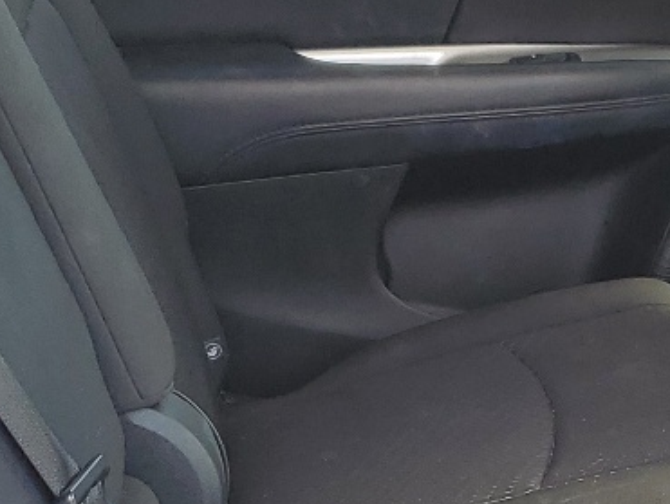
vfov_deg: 12.9
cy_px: 600
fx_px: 2170
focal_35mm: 112
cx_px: 710
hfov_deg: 17.1
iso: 50
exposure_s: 1/154
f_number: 1.5
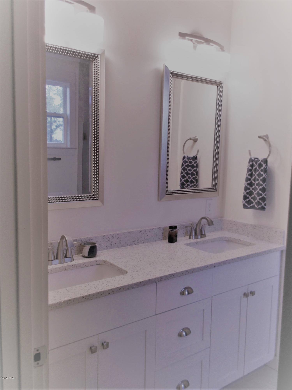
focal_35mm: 29
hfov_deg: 48.2
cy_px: 195
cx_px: 146
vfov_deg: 61.7
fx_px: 326
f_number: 3.3
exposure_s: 1/30
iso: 80
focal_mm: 4.1
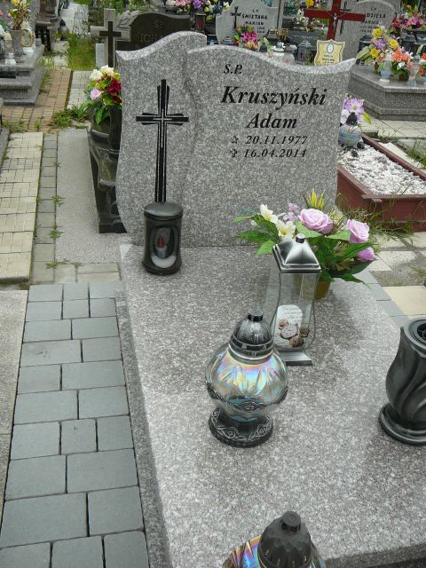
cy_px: 284
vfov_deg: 52.6
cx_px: 213
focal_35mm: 35
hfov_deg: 40.7
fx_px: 574
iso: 80
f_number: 2.8
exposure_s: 1/250
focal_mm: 5.2
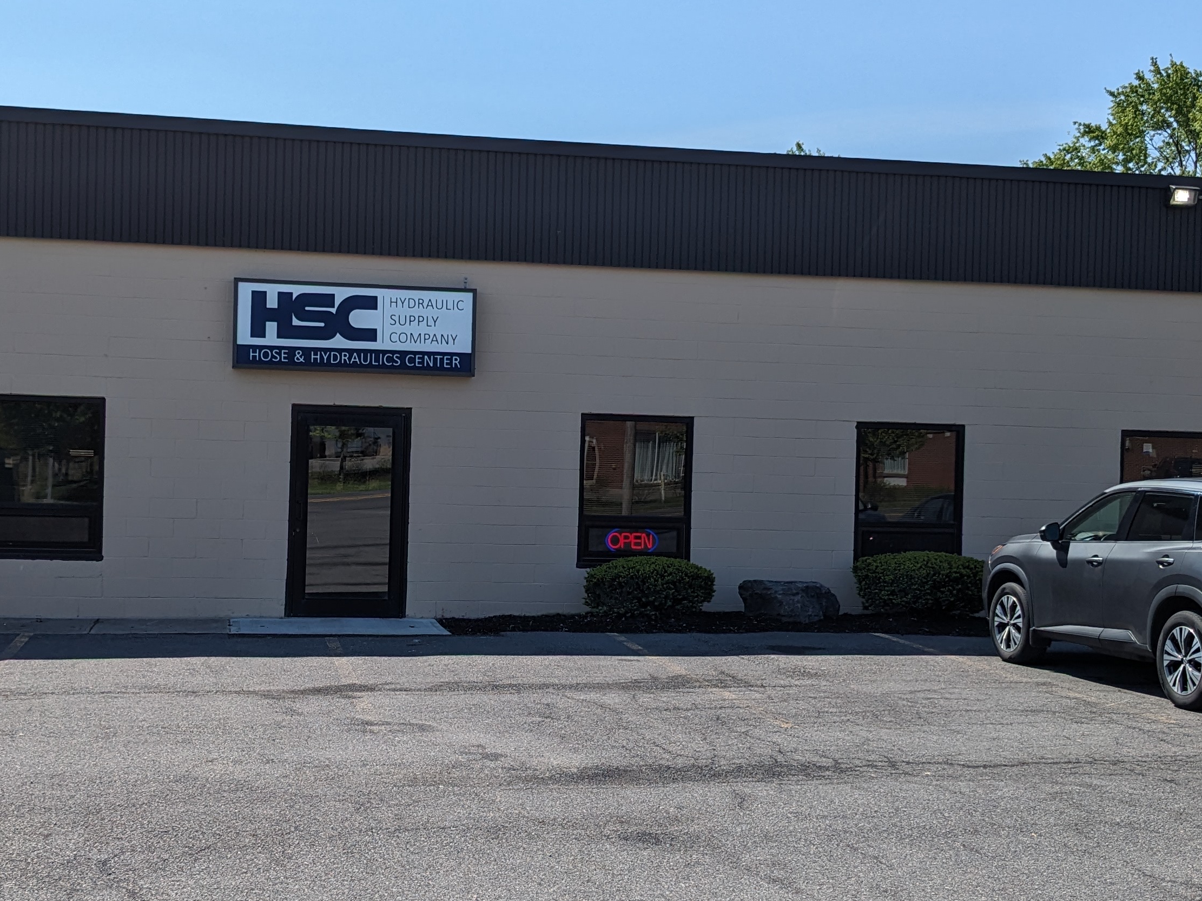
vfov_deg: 29.7
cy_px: 474
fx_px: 1701
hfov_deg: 38.9
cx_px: 544
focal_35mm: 49
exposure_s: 1/3344
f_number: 1.73
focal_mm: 4.38
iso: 50
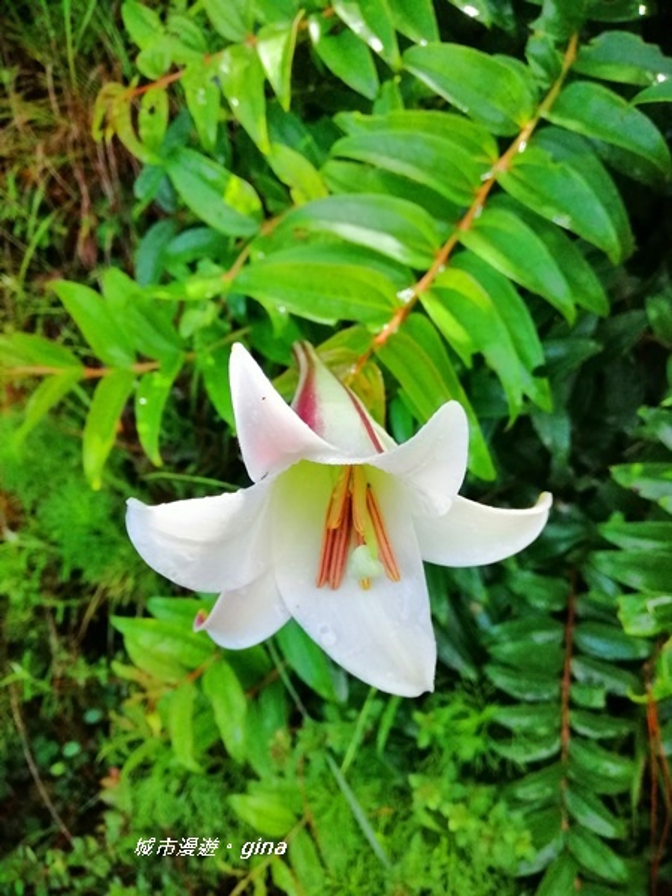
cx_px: 336
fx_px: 673
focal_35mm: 26
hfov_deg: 53.1
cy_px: 448
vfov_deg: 67.3
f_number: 2.2
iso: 400
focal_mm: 3.81
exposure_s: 1/900
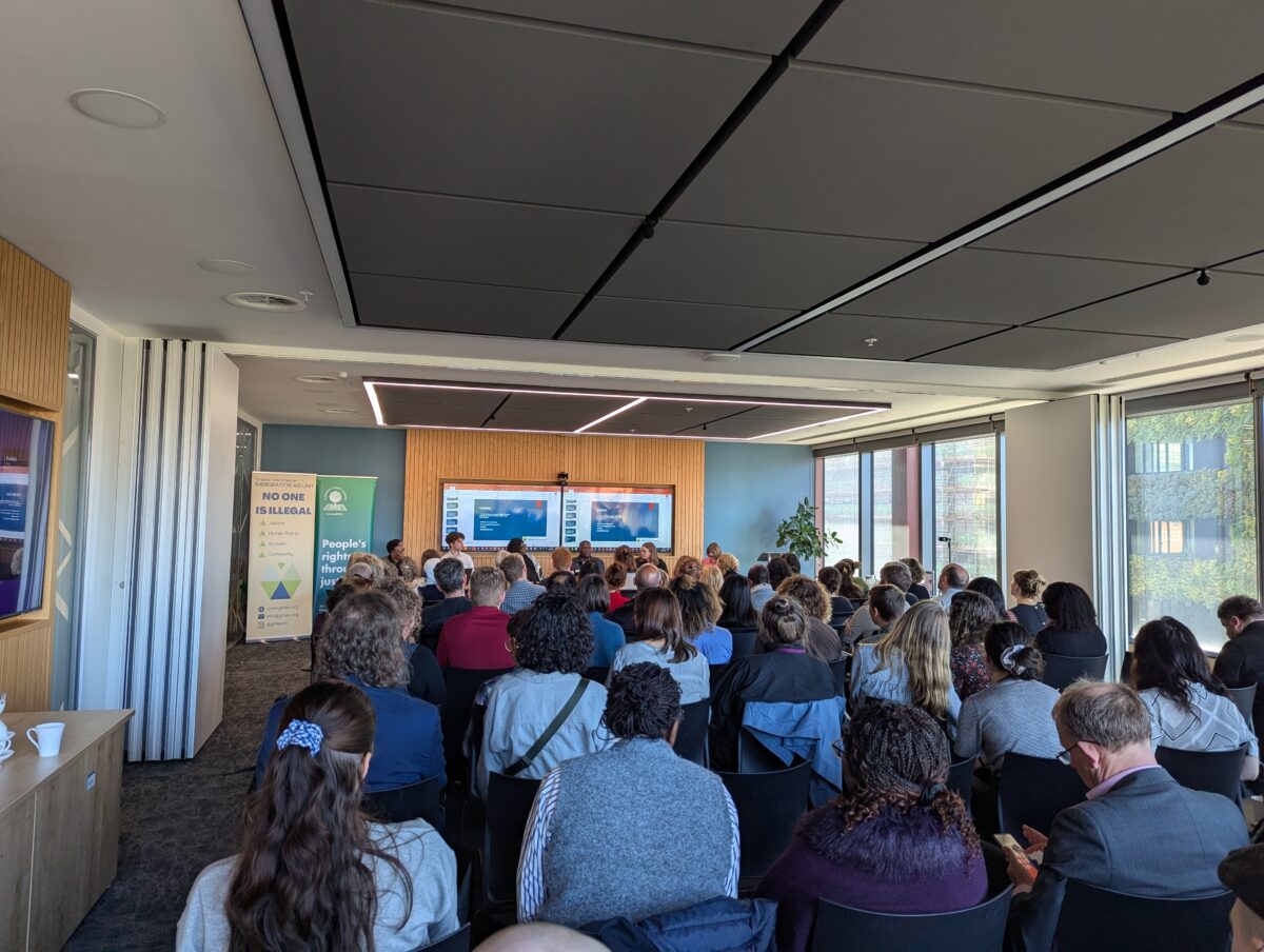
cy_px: 476
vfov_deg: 57.0
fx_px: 878
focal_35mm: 24
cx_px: 632
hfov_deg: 71.5
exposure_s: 1/100
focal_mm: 6.81
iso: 72
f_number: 1.85
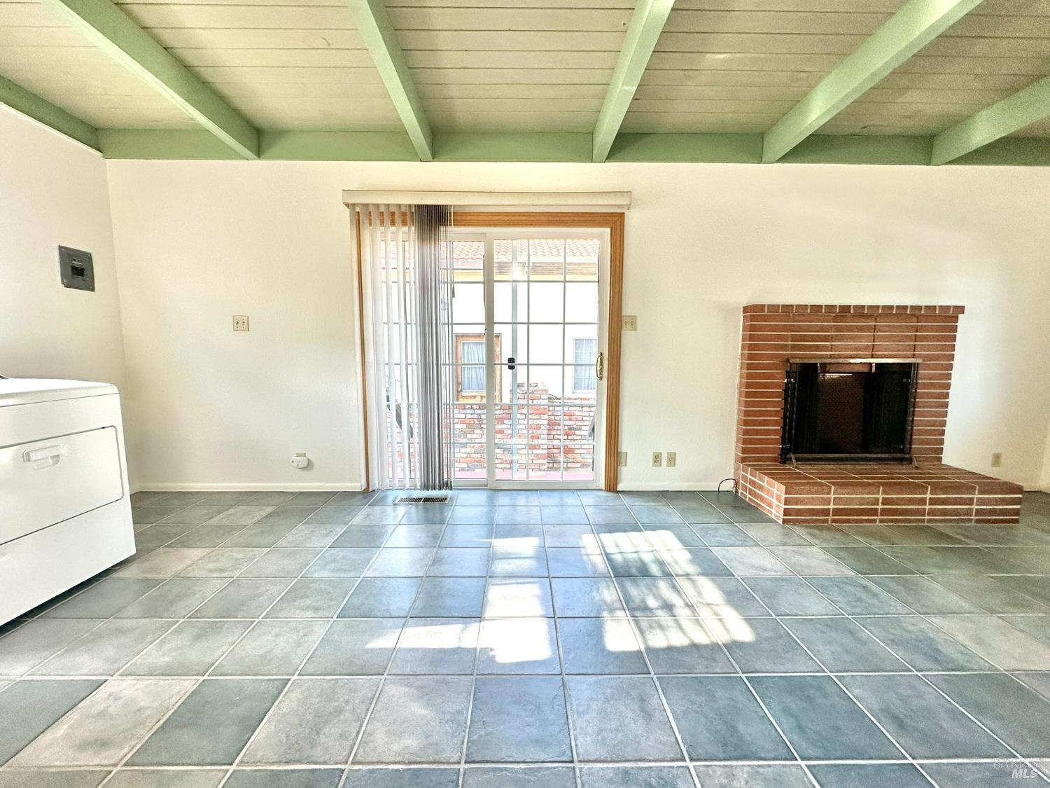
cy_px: 394
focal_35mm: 14
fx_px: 425
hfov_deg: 102.1
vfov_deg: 85.7
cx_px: 525
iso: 125
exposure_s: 1/120
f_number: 2.2
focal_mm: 2.22
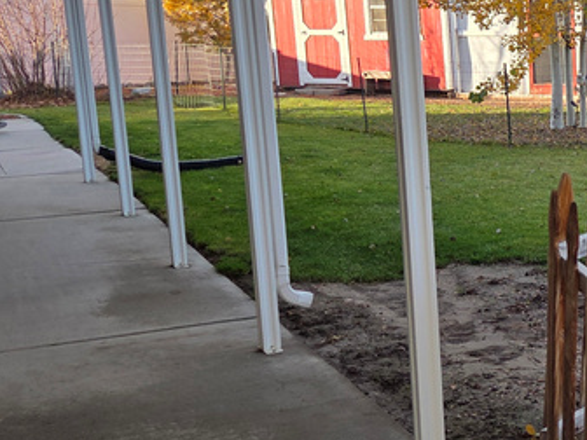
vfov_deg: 21.0
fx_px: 1187
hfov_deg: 23.7
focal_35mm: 70
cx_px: 809
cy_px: 223
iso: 80
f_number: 1.8
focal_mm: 5.4
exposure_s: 1/1339
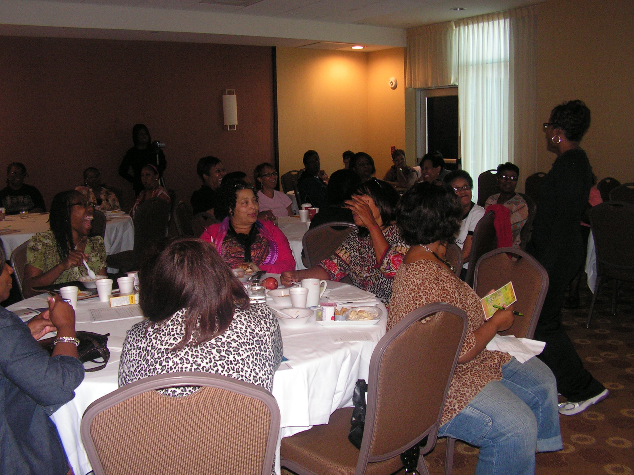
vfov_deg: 39.7
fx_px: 659
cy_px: 238
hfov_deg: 51.4
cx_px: 317
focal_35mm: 36
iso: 200
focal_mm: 6
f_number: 3.2
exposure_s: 1/40
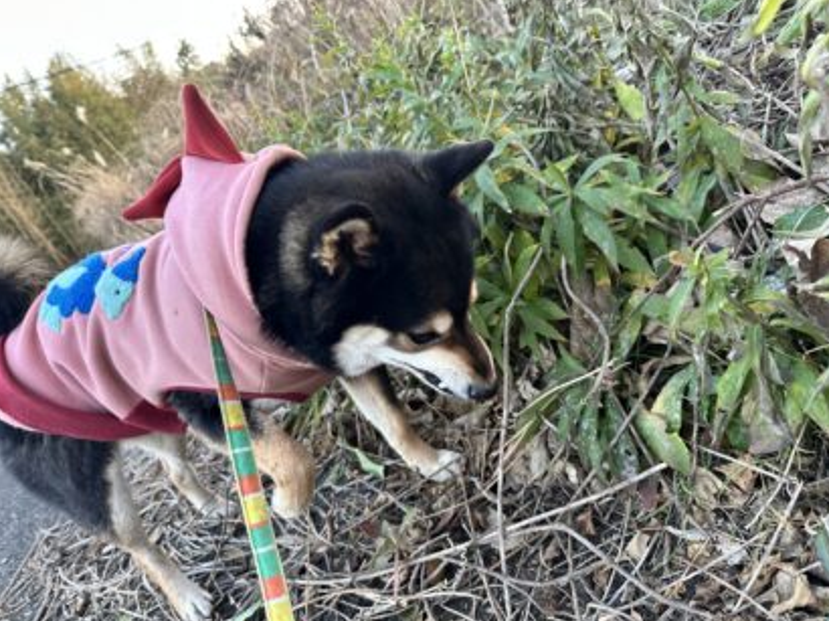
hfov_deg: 69.4
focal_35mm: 25
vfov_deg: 54.8
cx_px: 416
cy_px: 312
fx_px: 598
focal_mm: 6.86
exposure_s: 1/121
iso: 125
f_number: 1.78
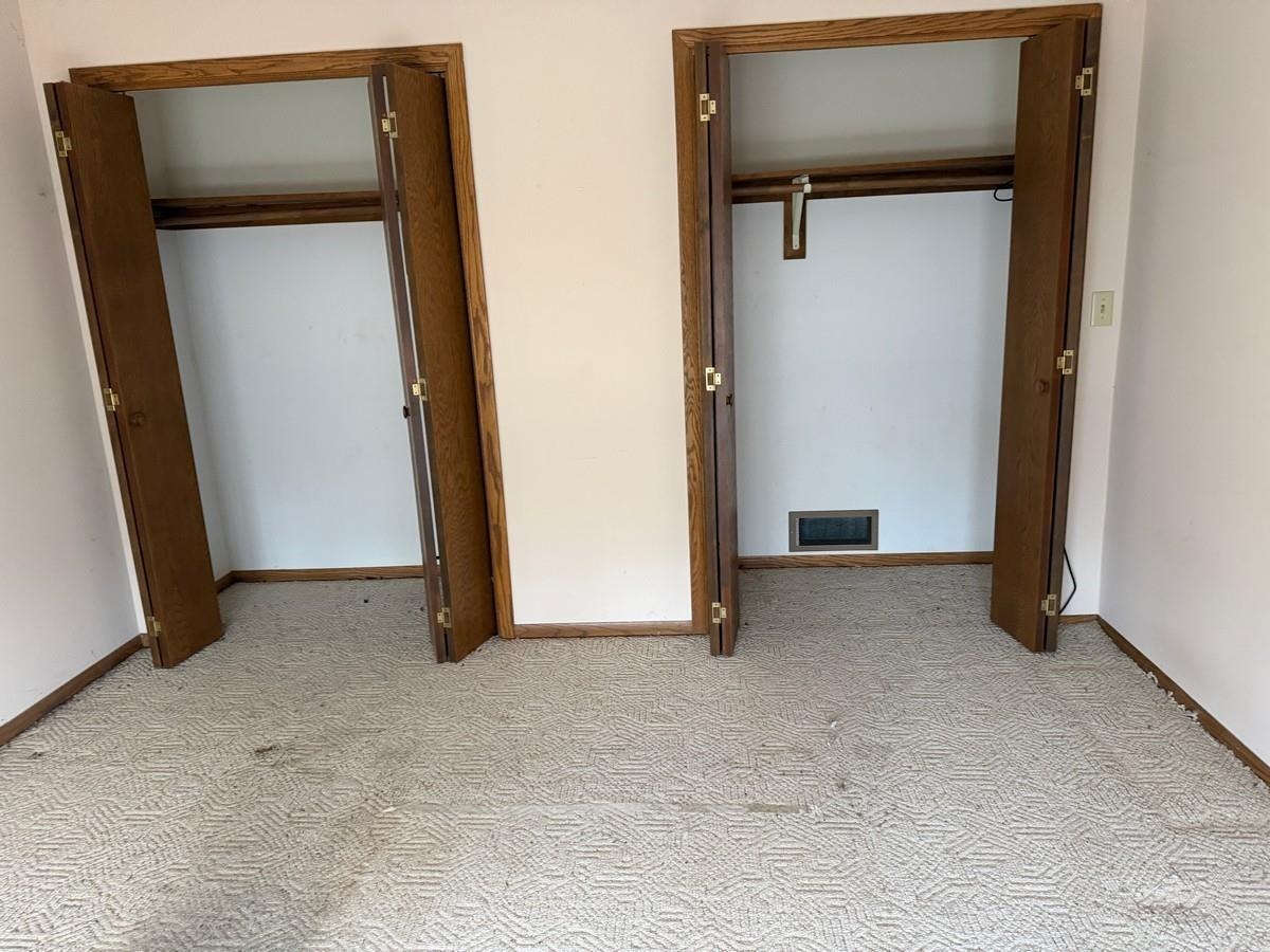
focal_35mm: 24
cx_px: 635
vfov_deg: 56.8
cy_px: 476
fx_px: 881
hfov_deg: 71.6
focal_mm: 6.76
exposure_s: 1/60
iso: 400
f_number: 1.78
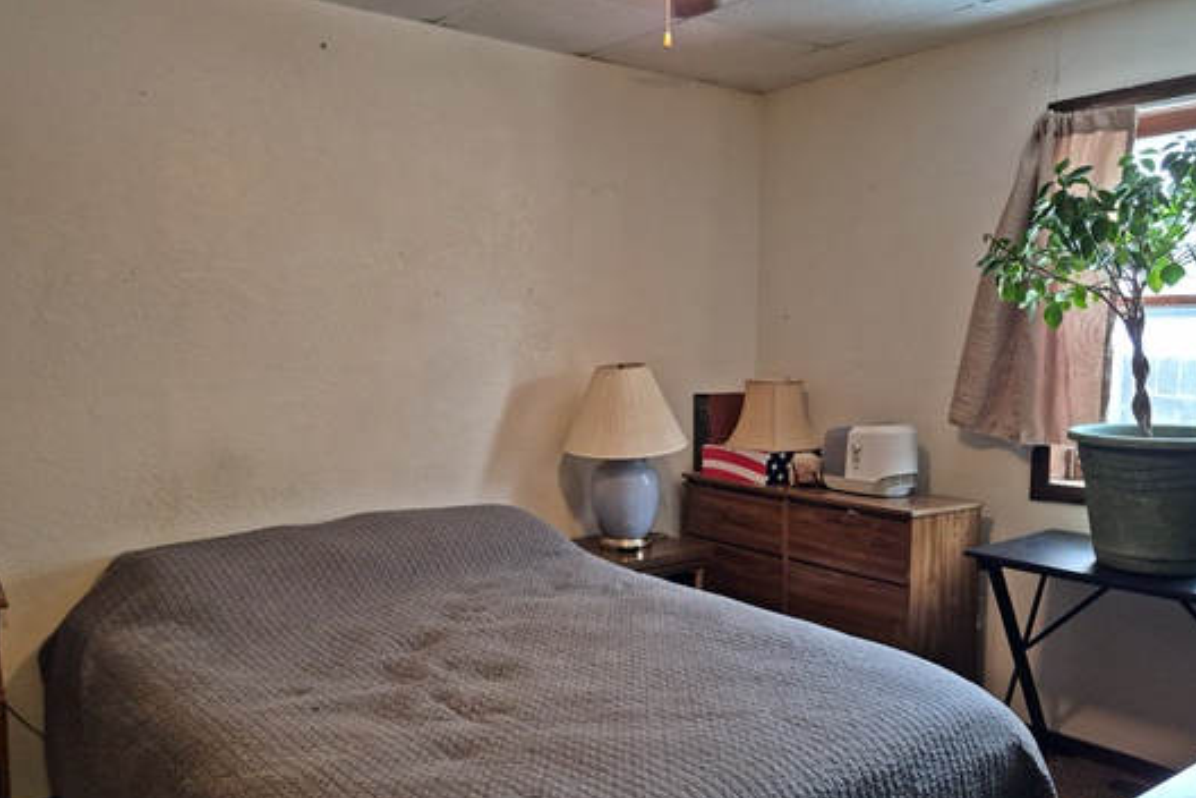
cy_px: 433
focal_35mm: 29
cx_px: 591
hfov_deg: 63.7
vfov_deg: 44.9
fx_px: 963
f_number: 1.8
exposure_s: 1/120
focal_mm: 5.4
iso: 640
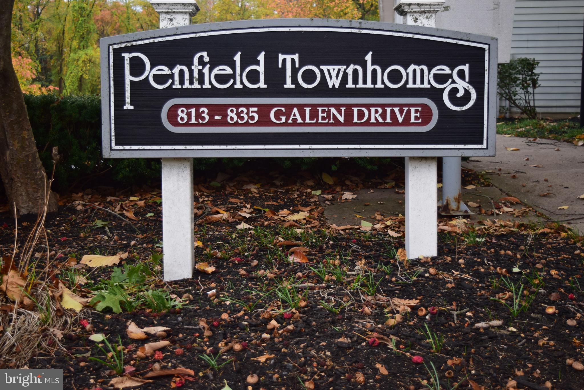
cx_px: 292
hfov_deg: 41.1
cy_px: 195
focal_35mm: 48
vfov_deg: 28.1
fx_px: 779
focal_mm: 32
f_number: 4.5
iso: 250
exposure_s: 1/80
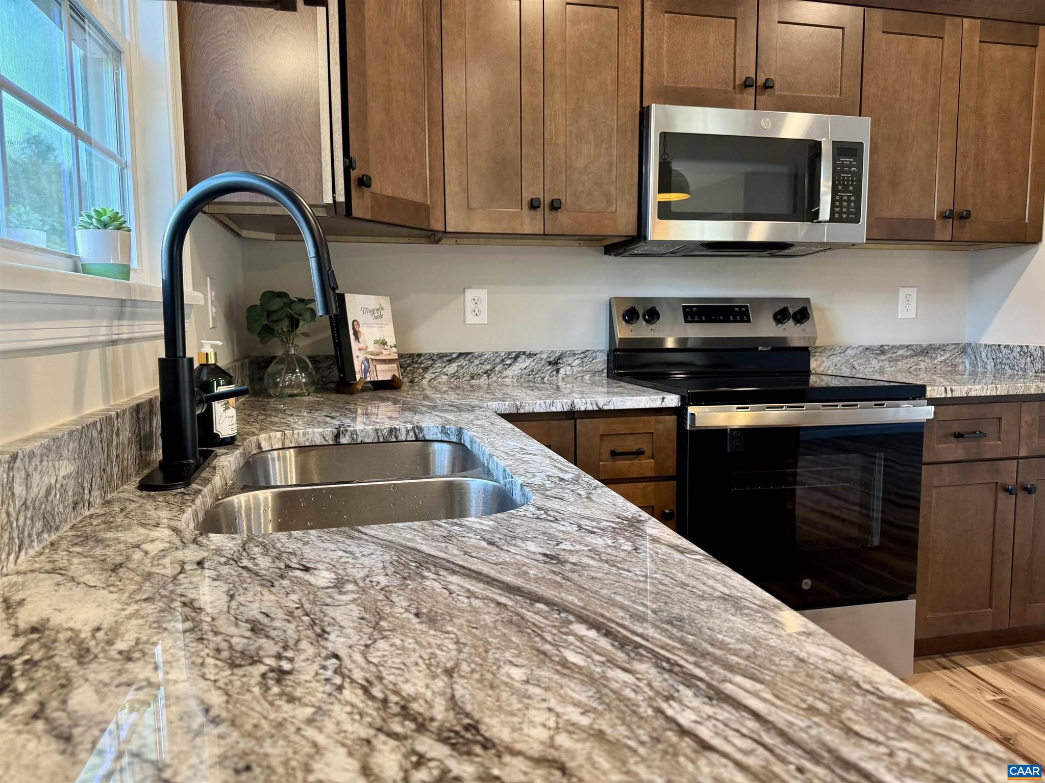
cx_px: 522
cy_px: 392
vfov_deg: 56.8
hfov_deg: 71.6
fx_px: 725
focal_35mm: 24
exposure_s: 1/60
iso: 200
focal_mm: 6.76
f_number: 1.78
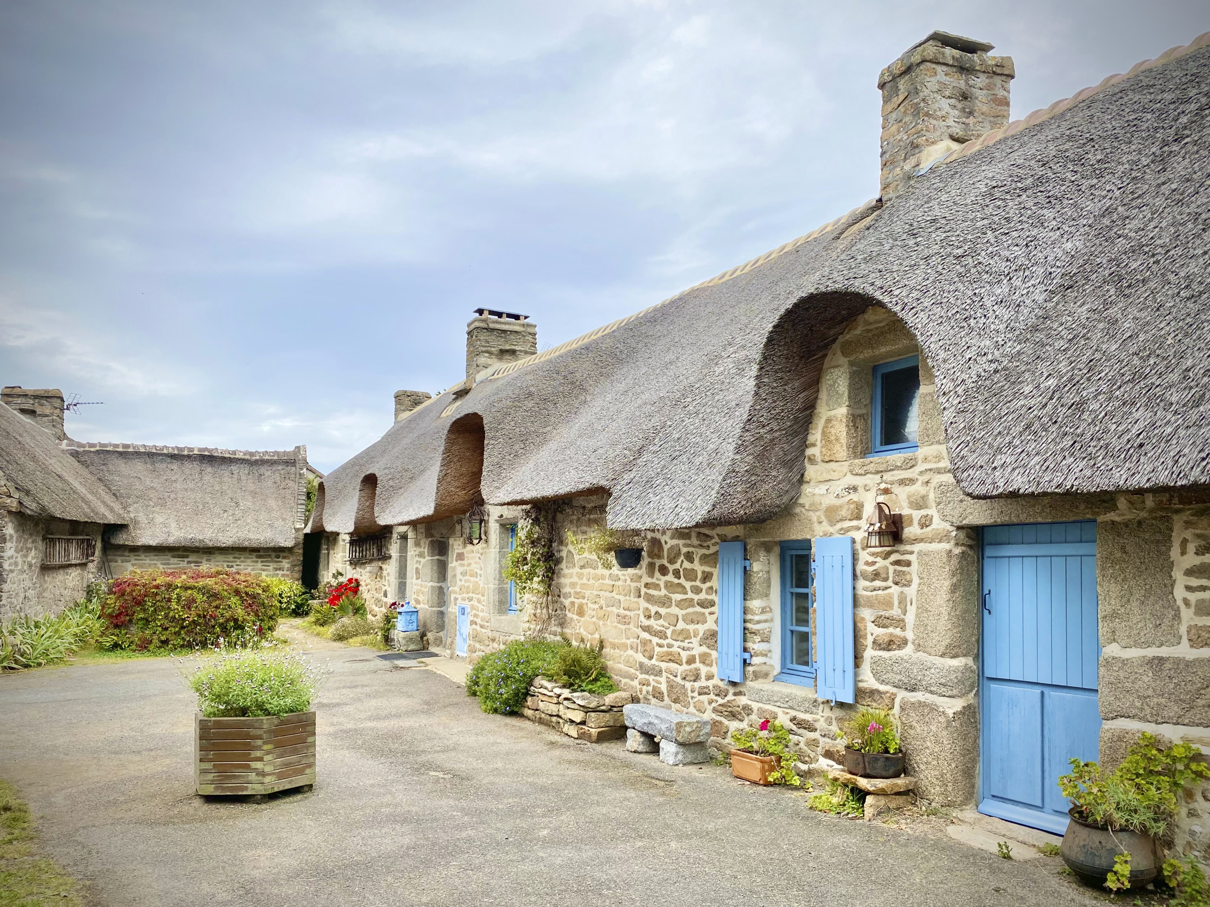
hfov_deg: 67.3
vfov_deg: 53.1
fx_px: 909
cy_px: 454
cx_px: 605
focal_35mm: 26
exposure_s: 1/2268
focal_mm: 4.25
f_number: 1.8
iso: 32
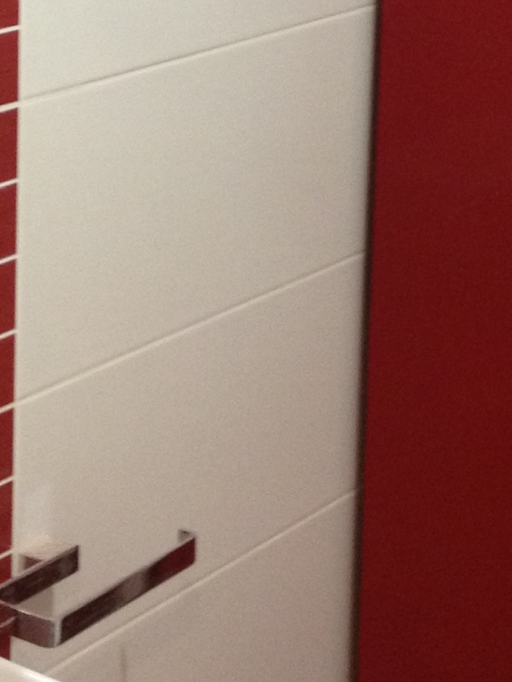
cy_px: 13
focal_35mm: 122
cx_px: 154
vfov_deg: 15.9
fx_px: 2406
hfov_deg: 12.1
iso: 160
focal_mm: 4.28
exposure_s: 1/20
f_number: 2.4
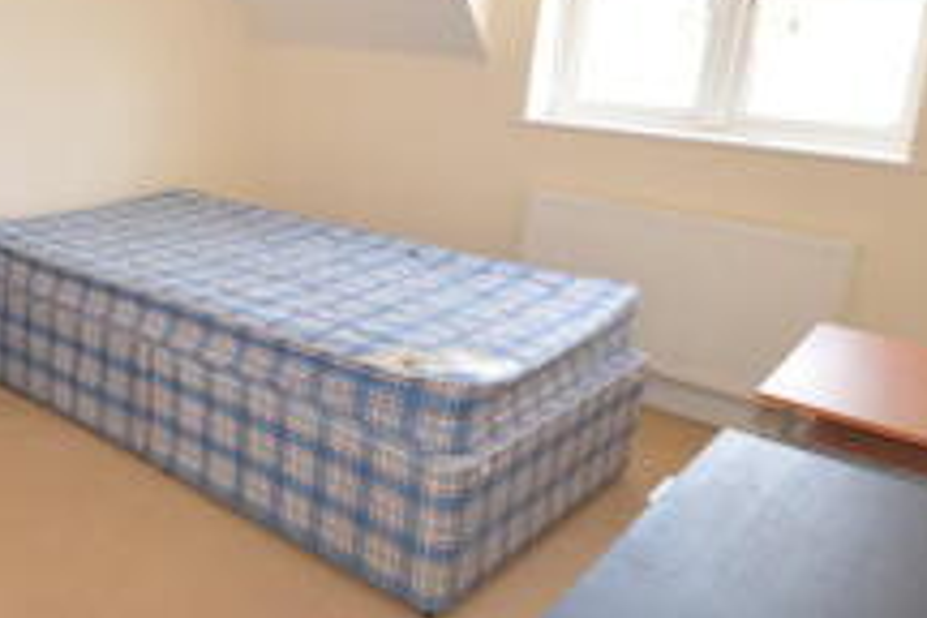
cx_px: 86
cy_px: 204
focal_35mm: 33
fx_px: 850
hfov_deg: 50.5
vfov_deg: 39.5
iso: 400
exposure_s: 1/60
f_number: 4
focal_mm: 10
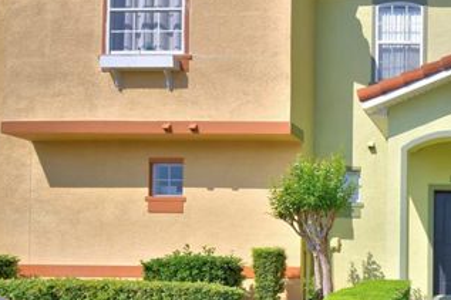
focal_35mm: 40
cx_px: 483
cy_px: 258
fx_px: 501
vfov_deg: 32.1
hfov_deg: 40.3
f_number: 4.8
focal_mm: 12
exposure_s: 1/1000
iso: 100
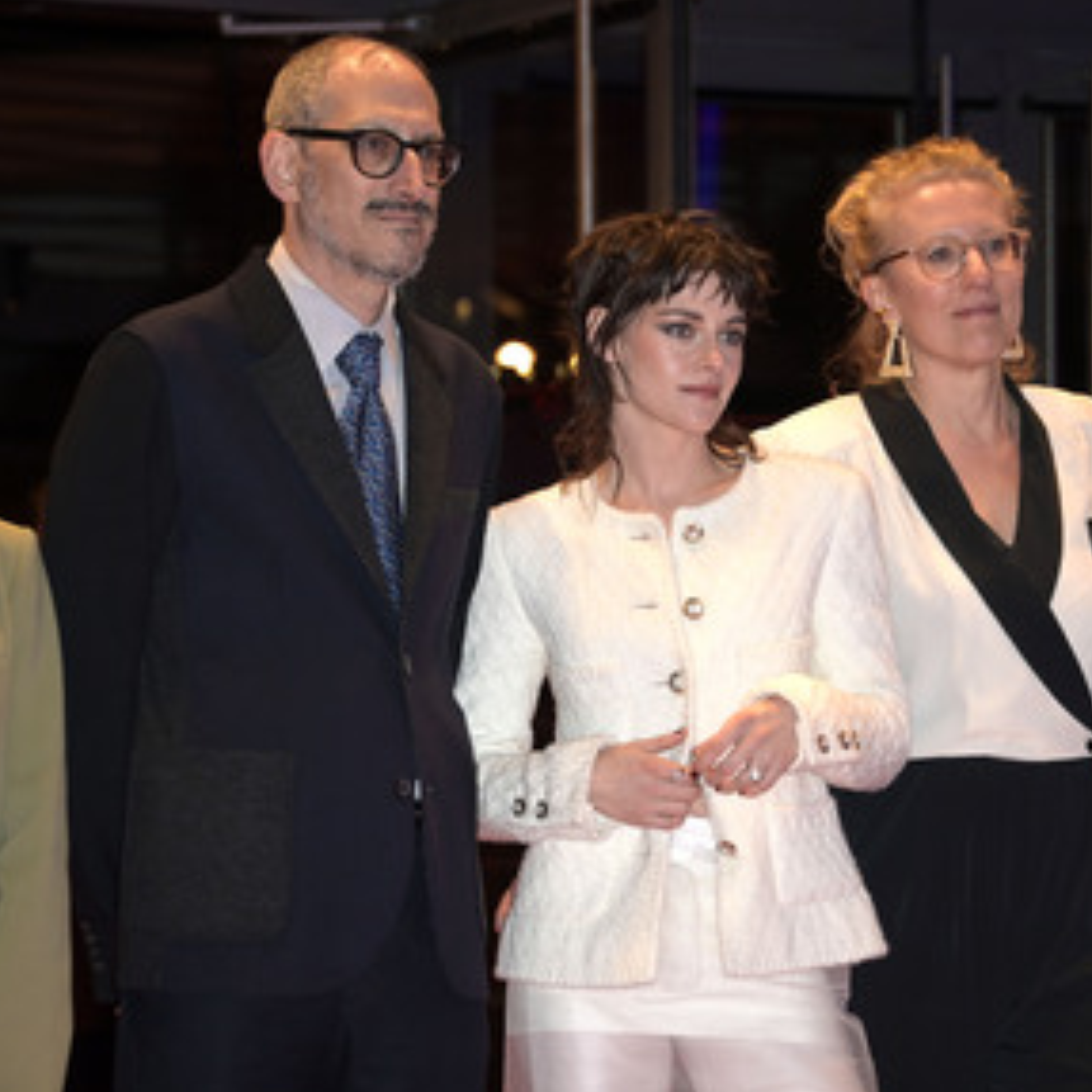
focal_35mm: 167
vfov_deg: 10.5
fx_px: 5960
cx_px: 634
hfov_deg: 10.5
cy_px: 559
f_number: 5.6
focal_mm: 125
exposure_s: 1/200
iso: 1000
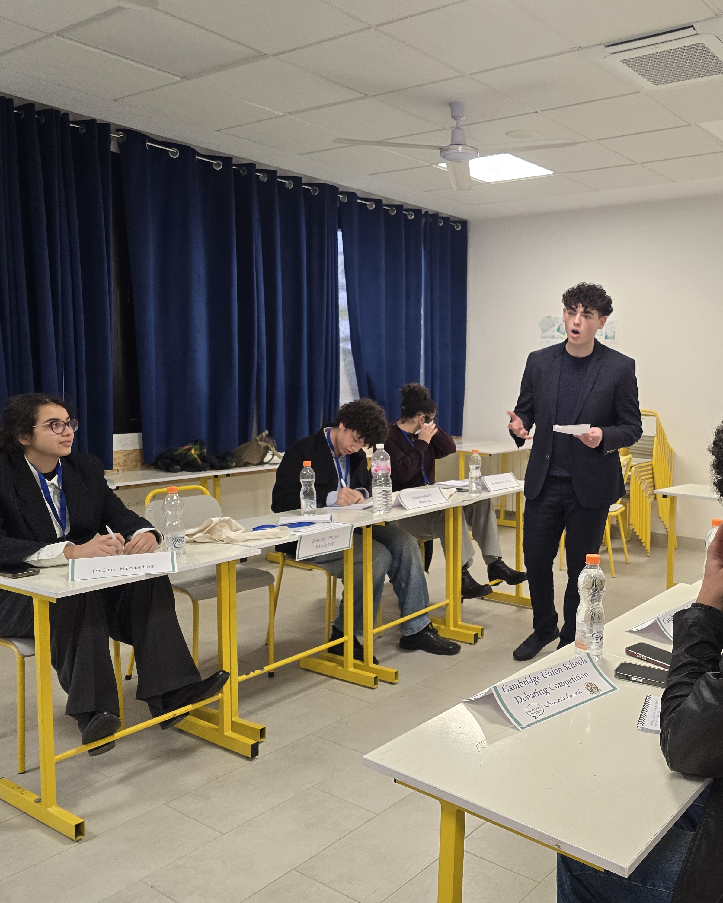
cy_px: 451
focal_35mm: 30
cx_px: 533
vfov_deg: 58.8
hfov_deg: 46.9
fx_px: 802
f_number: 1.7
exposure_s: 1/100
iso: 200
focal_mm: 6.3
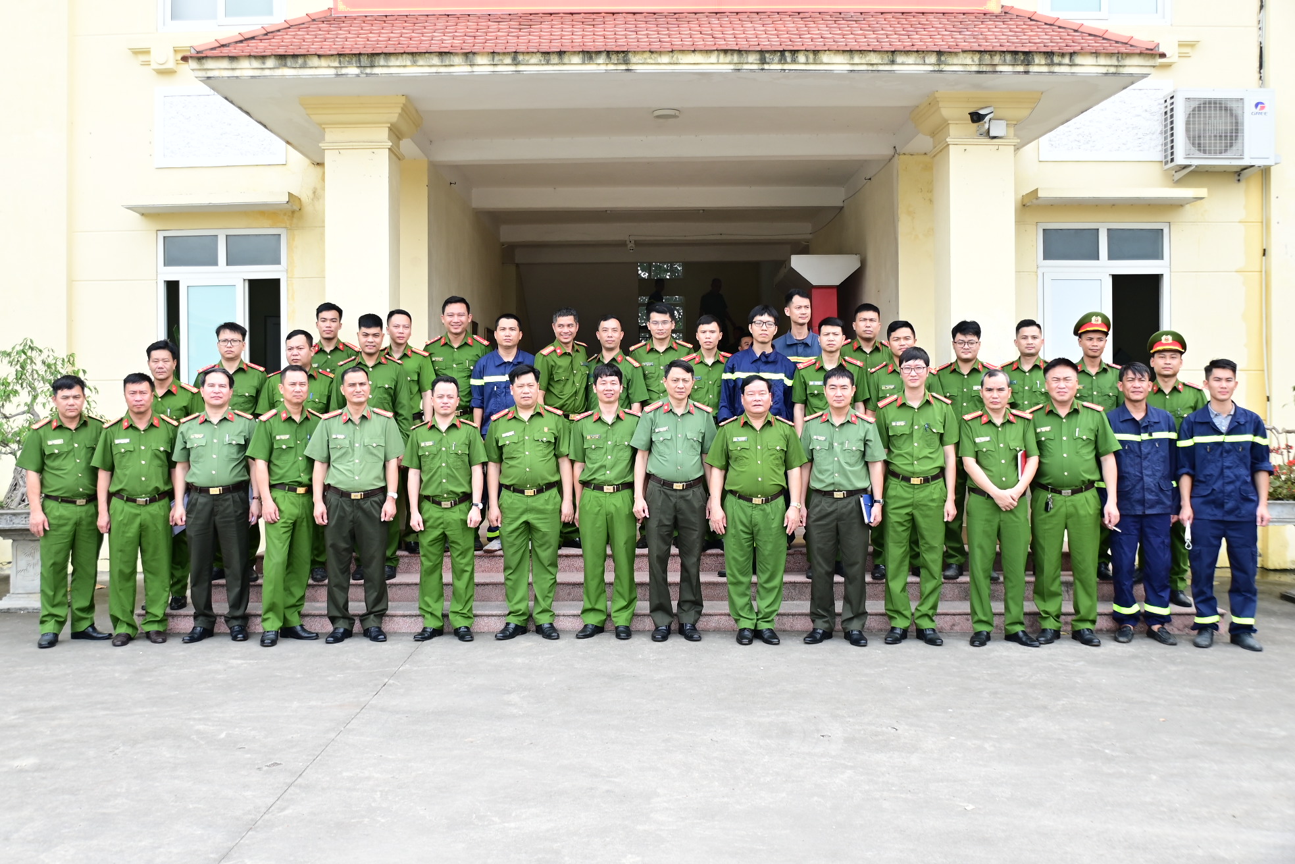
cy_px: 432
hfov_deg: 55.8
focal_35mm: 34
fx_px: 1223
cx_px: 648
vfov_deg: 38.9
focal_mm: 23
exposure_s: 1/200
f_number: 3.8
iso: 160
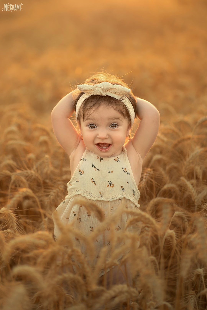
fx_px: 733
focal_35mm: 85
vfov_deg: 23.9
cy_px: 155
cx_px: 104
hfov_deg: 16.1
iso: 160
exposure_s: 1/320
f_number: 1.8
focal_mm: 85
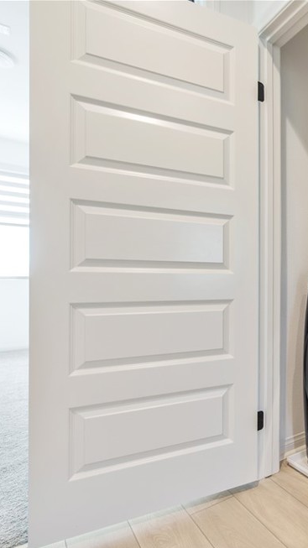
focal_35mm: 23
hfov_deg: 39.4
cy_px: 286
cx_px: 347
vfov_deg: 78.7
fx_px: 334
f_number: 4
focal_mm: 14
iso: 640
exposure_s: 1/60
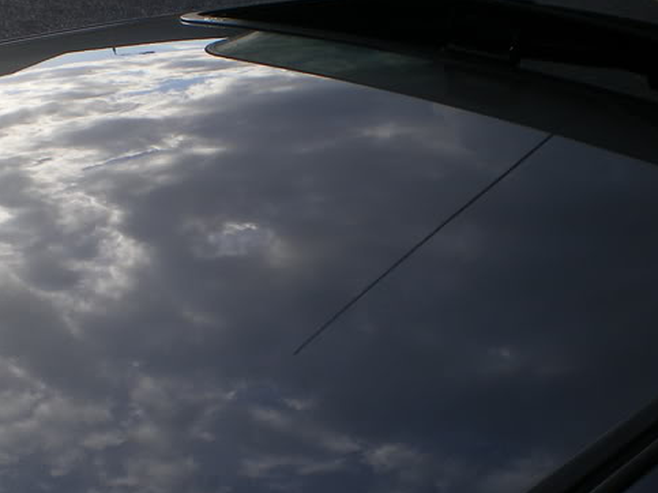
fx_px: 1197
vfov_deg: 23.2
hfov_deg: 30.0
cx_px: 128
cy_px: 296
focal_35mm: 63
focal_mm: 6.3
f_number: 4.6
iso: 64
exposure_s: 1/320
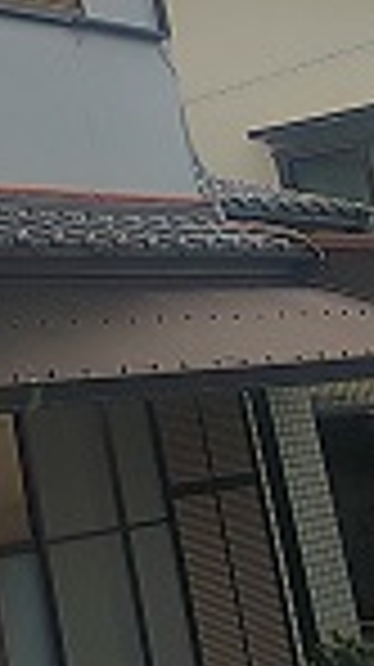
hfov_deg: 13.9
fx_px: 1290
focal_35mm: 73
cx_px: -383
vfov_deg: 27.4
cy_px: 7
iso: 32
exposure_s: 1/120
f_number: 1.94
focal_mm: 3.4
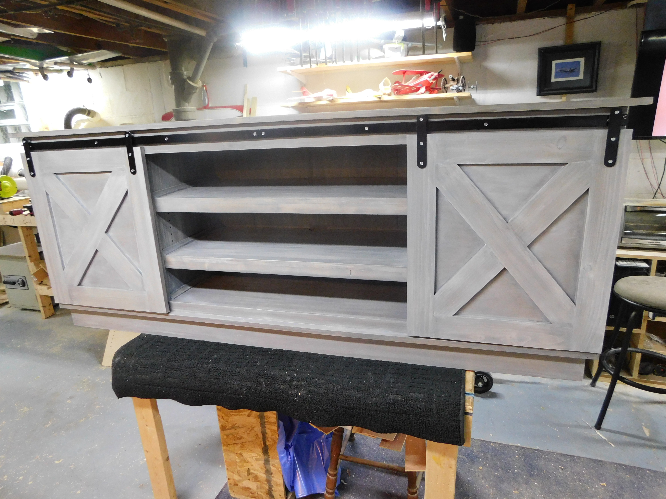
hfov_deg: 73.9
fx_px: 443
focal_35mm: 23
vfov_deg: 58.9
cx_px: 333
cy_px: 250
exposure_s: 1/15
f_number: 3
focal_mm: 4
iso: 400
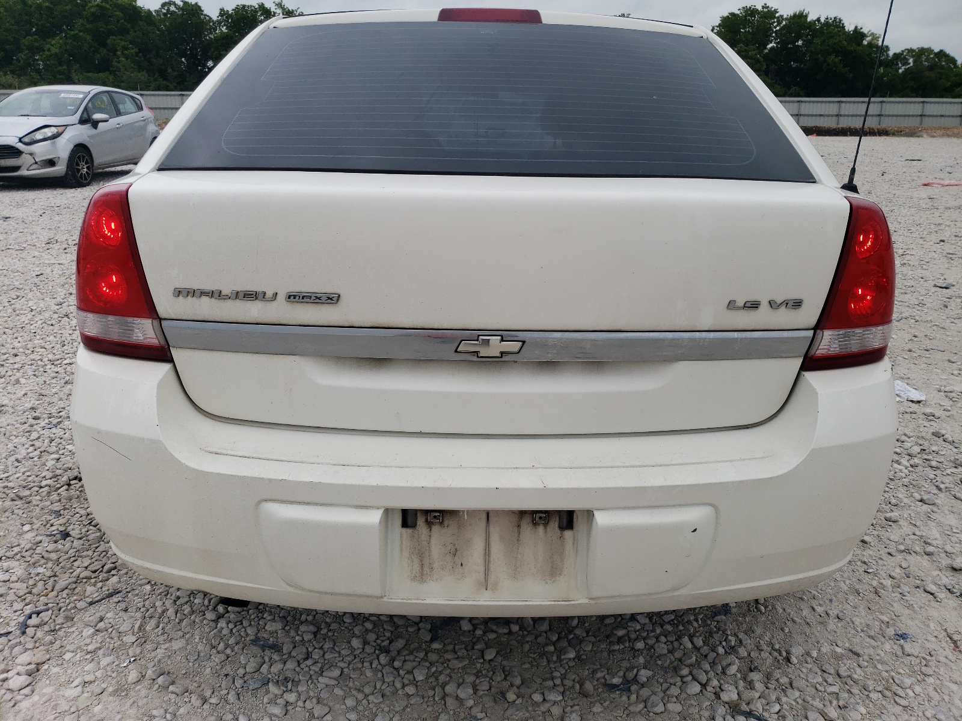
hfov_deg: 67.3
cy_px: 360
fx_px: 723
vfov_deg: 53.1
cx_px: 481
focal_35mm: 26
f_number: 1.5
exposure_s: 1/1667
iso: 50
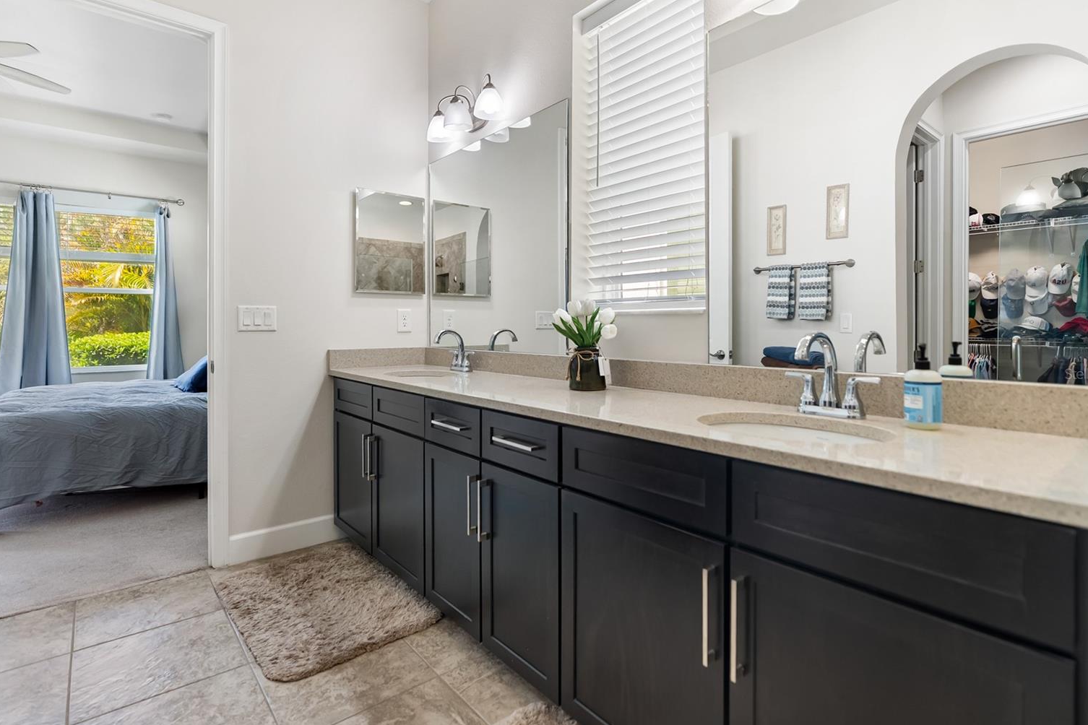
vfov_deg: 70.4
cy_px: 373
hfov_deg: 93.3
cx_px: 551
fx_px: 514
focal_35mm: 17
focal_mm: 16
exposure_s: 1/125
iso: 320
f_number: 2.8
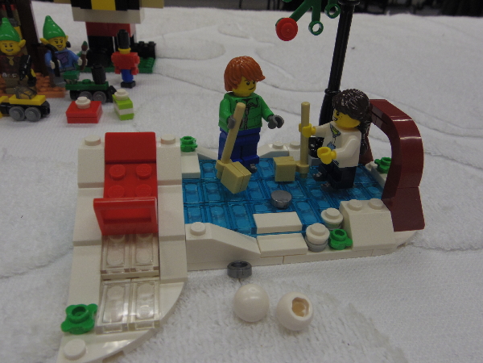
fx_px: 377
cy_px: 182
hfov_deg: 65.3
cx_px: 242
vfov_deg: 51.4
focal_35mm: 27
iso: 200
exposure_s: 1/50
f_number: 4.5
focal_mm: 5
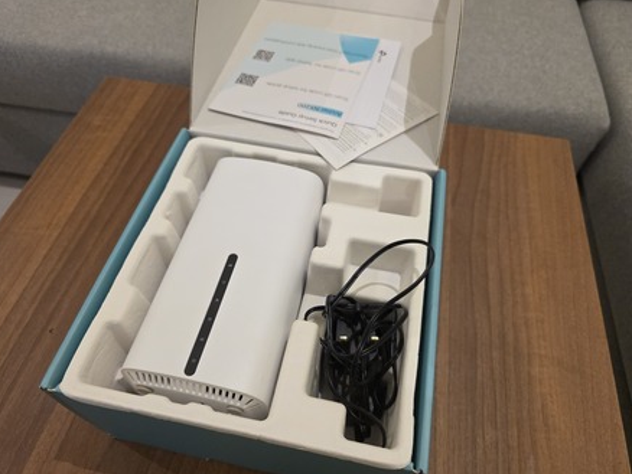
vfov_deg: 56.9
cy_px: 238
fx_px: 438
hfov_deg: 71.6
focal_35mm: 24
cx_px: 320
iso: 500
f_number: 1.7
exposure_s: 1/120
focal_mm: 6.3
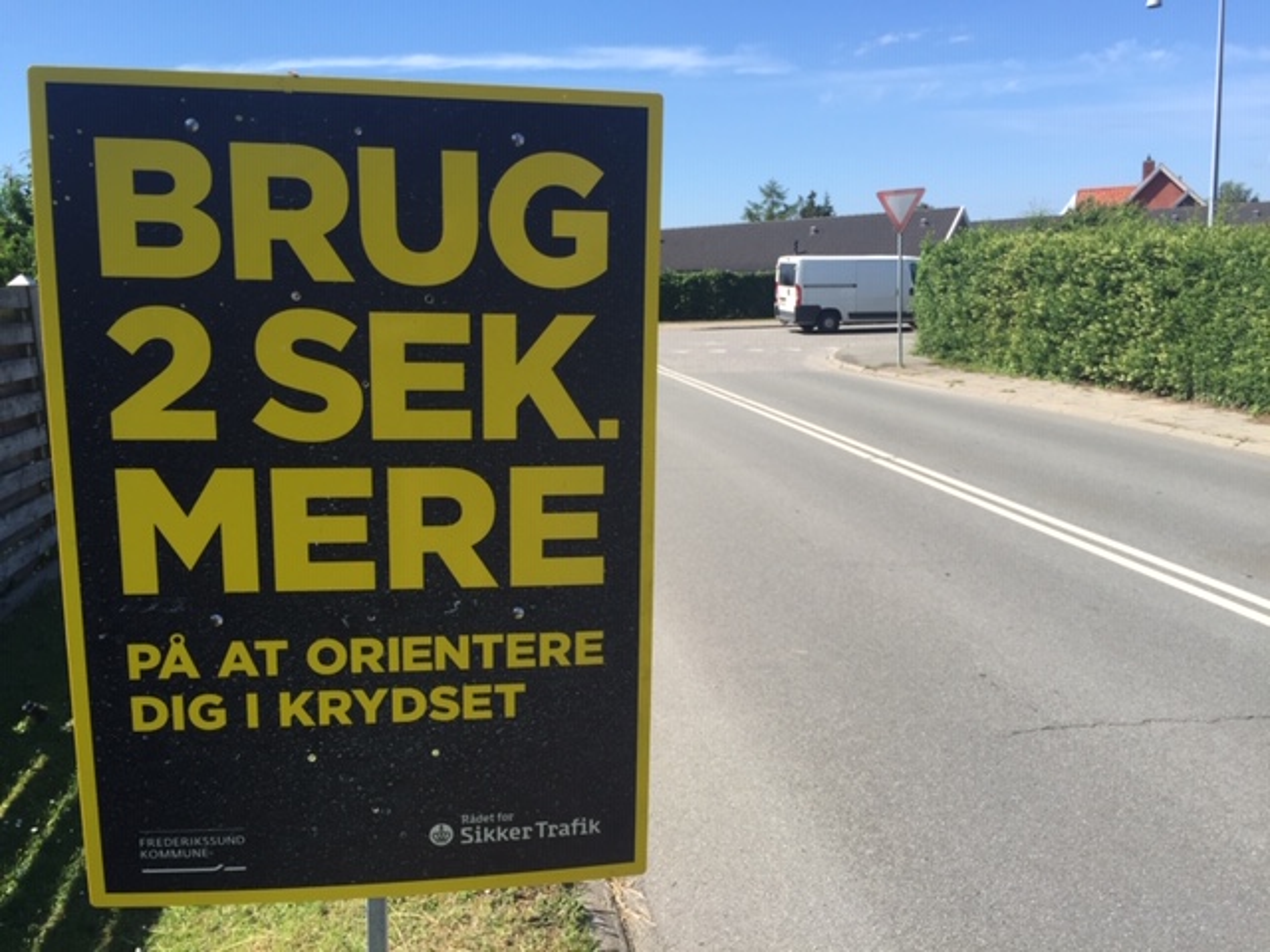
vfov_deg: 48.2
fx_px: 1064
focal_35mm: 29
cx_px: 635
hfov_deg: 61.7
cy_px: 476
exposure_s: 1/1276
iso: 32
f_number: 2.2
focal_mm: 4.15
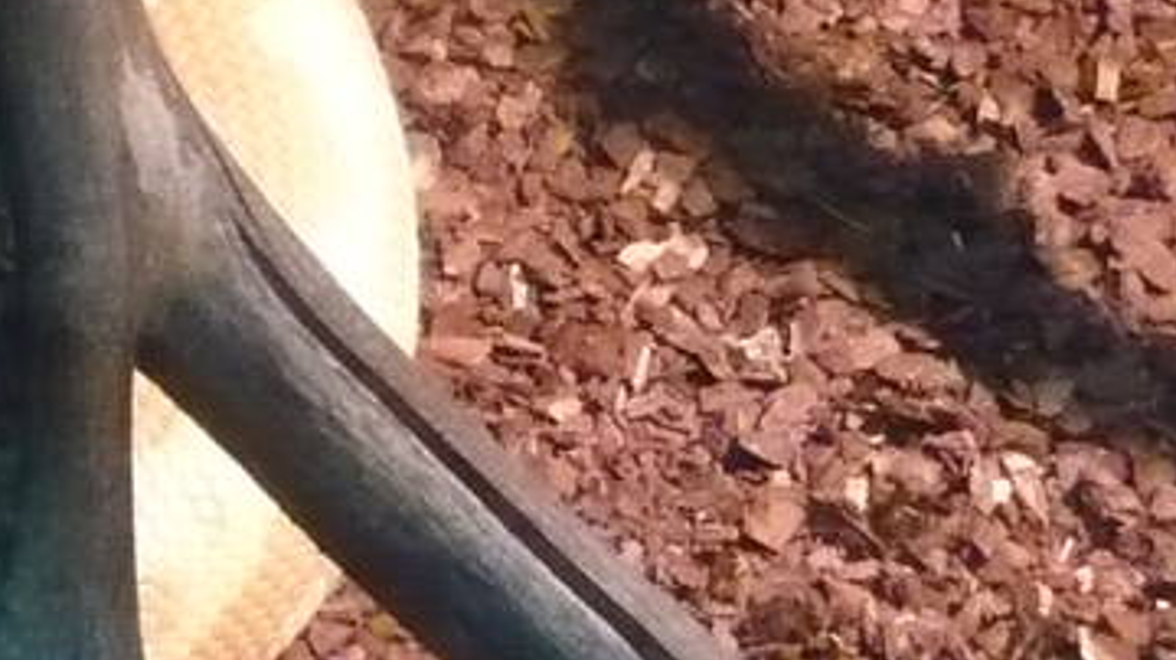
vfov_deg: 7.6
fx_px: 4986
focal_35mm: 160
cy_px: 376
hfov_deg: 12.1
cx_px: -1065
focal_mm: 5.5
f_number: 2.8
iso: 800
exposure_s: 1/30
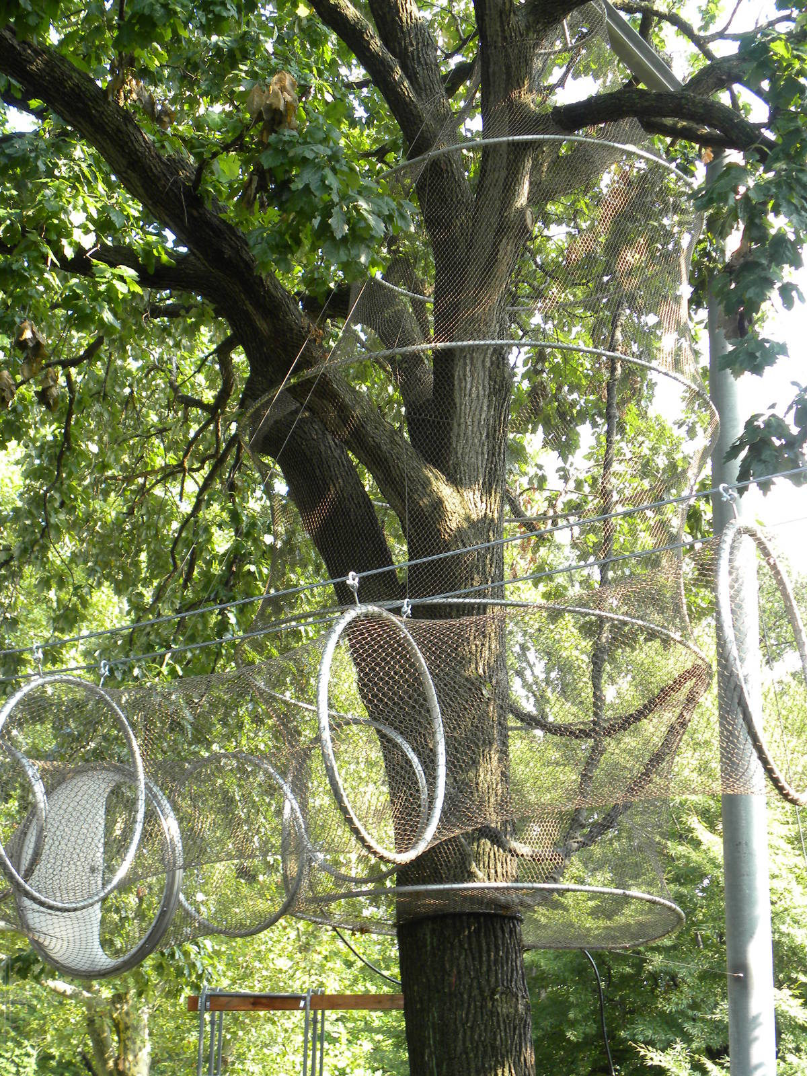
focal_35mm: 58
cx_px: 404
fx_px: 1803
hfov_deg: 25.2
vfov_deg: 33.2
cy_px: 538
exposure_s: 1/63.2
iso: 86
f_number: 3.5
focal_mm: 10.3
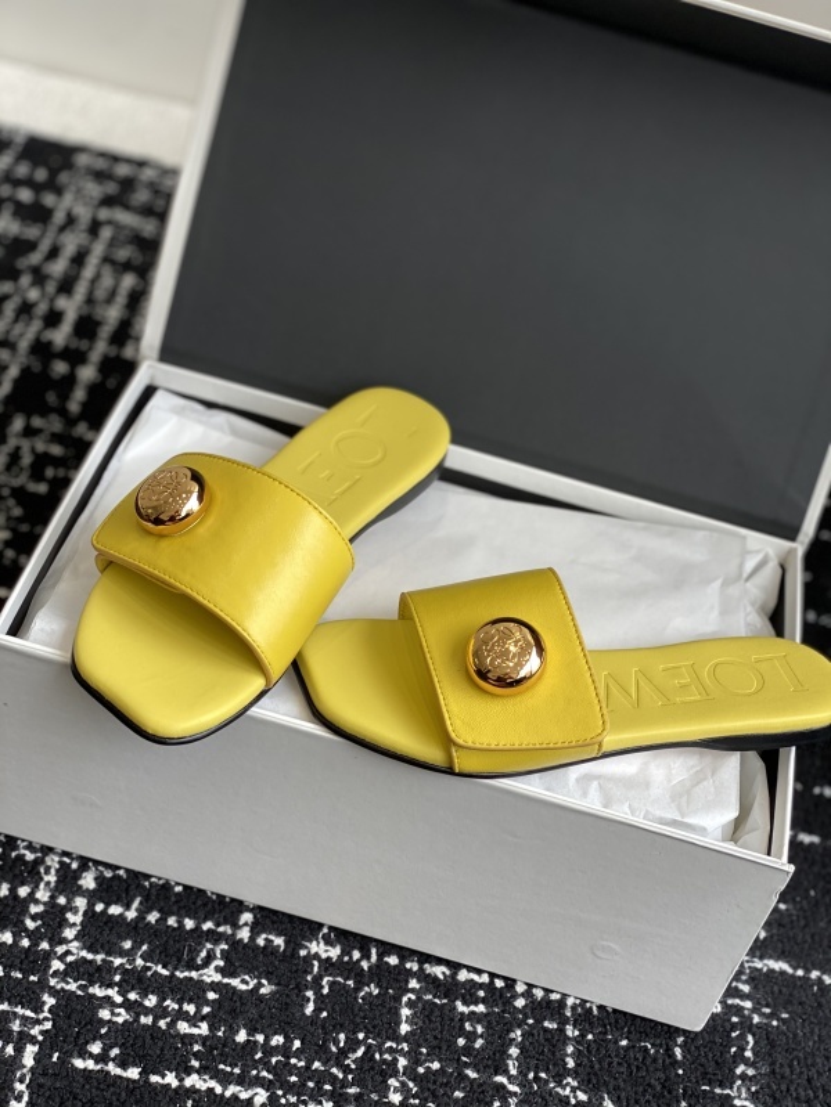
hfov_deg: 28.0
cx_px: 416
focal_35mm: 52
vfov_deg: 36.8
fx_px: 1664
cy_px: 554
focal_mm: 6
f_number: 2
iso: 20
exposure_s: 1/147
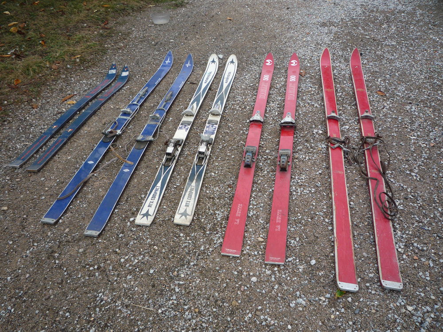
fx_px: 384
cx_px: 222
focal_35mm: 30
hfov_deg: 60.0
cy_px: 166
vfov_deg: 46.8
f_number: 4
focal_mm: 5.2
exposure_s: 1/250
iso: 100
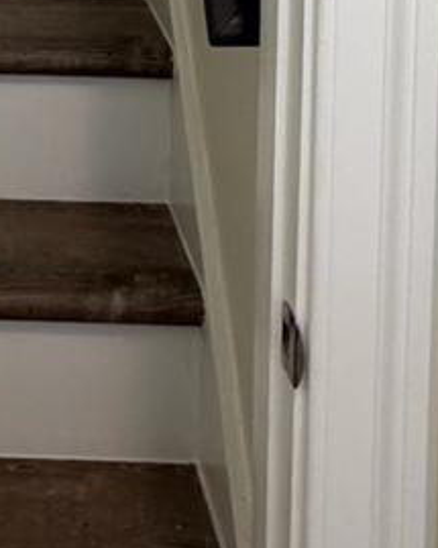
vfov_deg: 21.0
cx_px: -120
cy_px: -257
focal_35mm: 78
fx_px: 1265
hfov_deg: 18.4
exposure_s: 1/120
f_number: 2.2
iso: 250
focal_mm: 2.22
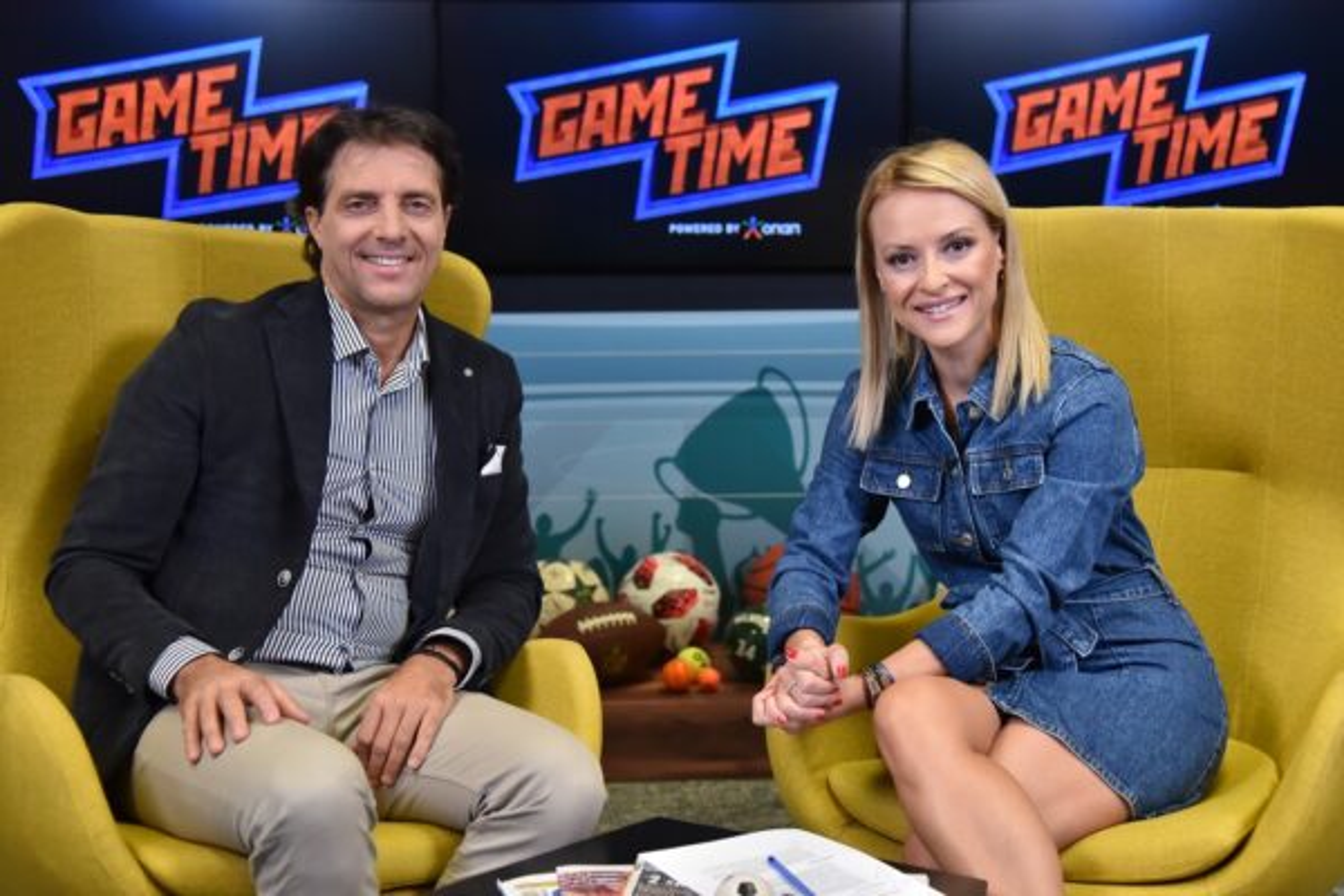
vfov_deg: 27.0
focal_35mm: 50
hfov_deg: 39.6
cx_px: 672
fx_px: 1867
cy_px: 448
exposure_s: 1/800
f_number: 4
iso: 2500
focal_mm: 50
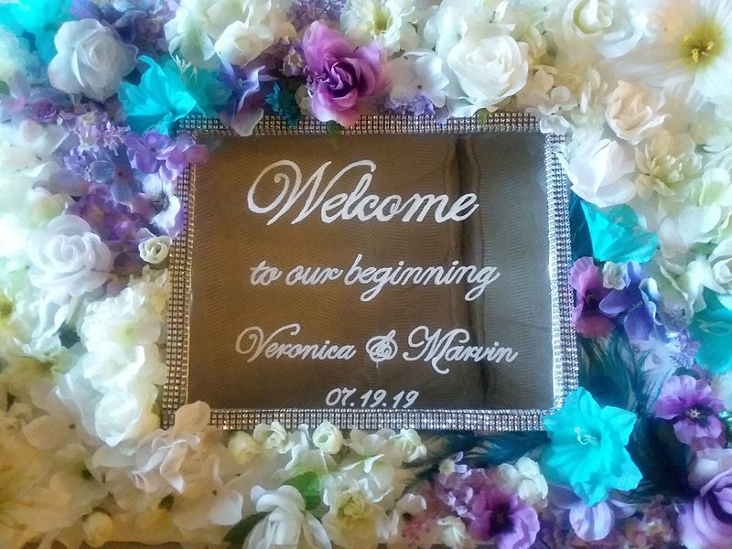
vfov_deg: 48.2
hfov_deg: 61.7
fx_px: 613
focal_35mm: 29
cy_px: 274
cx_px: 366
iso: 500
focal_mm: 2.47
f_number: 1.9
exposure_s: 1/15
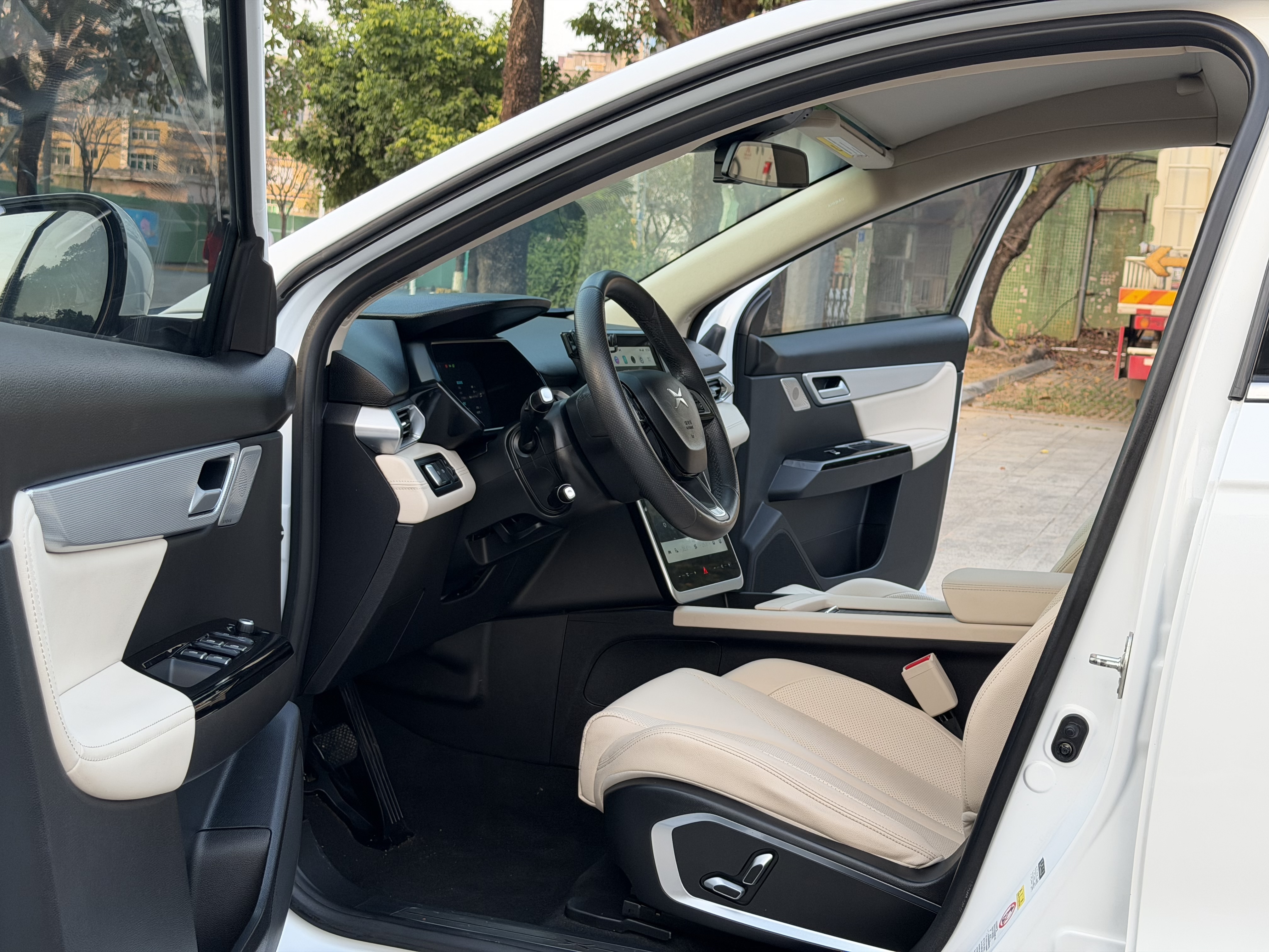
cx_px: 634
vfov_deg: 30.3
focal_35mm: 48
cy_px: 476
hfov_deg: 39.7
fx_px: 1760
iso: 80
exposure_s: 1/100
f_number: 1.78
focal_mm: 6.76
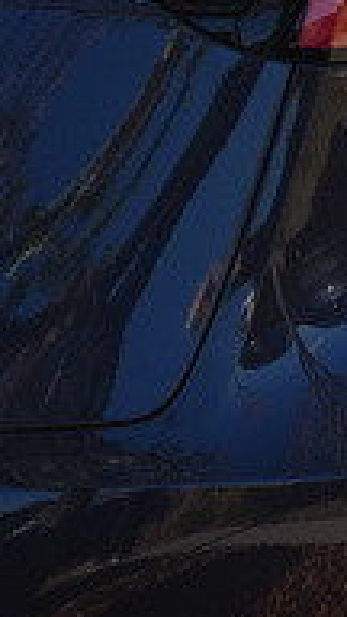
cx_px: 823
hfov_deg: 1.9
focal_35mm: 648
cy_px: -294
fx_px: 10600
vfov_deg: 3.3
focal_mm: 116
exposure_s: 1/800
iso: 200
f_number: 5
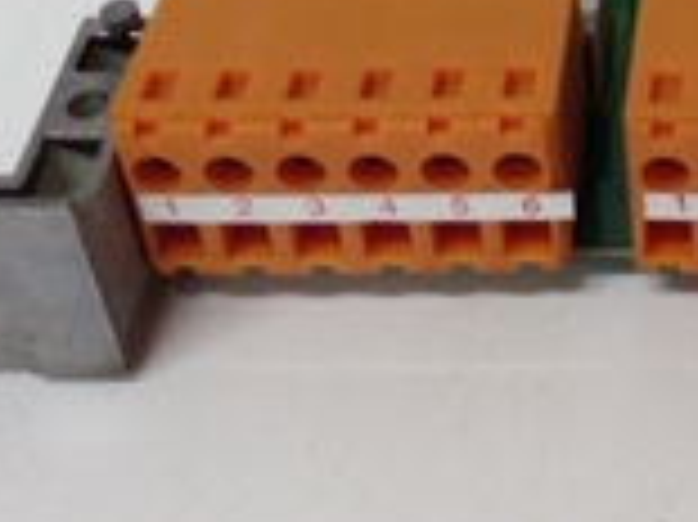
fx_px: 1753
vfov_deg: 16.3
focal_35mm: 87
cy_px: -83
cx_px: 838
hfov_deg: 21.0
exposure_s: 1/33
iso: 199
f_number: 2
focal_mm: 3.79
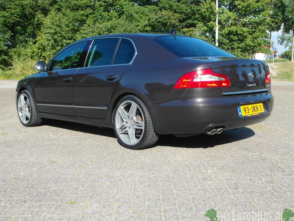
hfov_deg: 43.9
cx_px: 146
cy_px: 112
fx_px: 365
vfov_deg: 33.6
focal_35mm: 43
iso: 100
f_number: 4
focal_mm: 7.5
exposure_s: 1/500
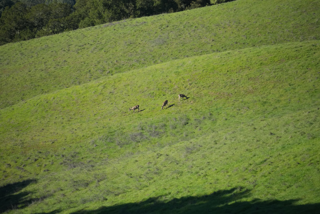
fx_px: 2666
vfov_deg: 4.6
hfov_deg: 6.9
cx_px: 160
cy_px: 107
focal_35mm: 300
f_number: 7.1
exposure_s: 1/2500
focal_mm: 300
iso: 1600
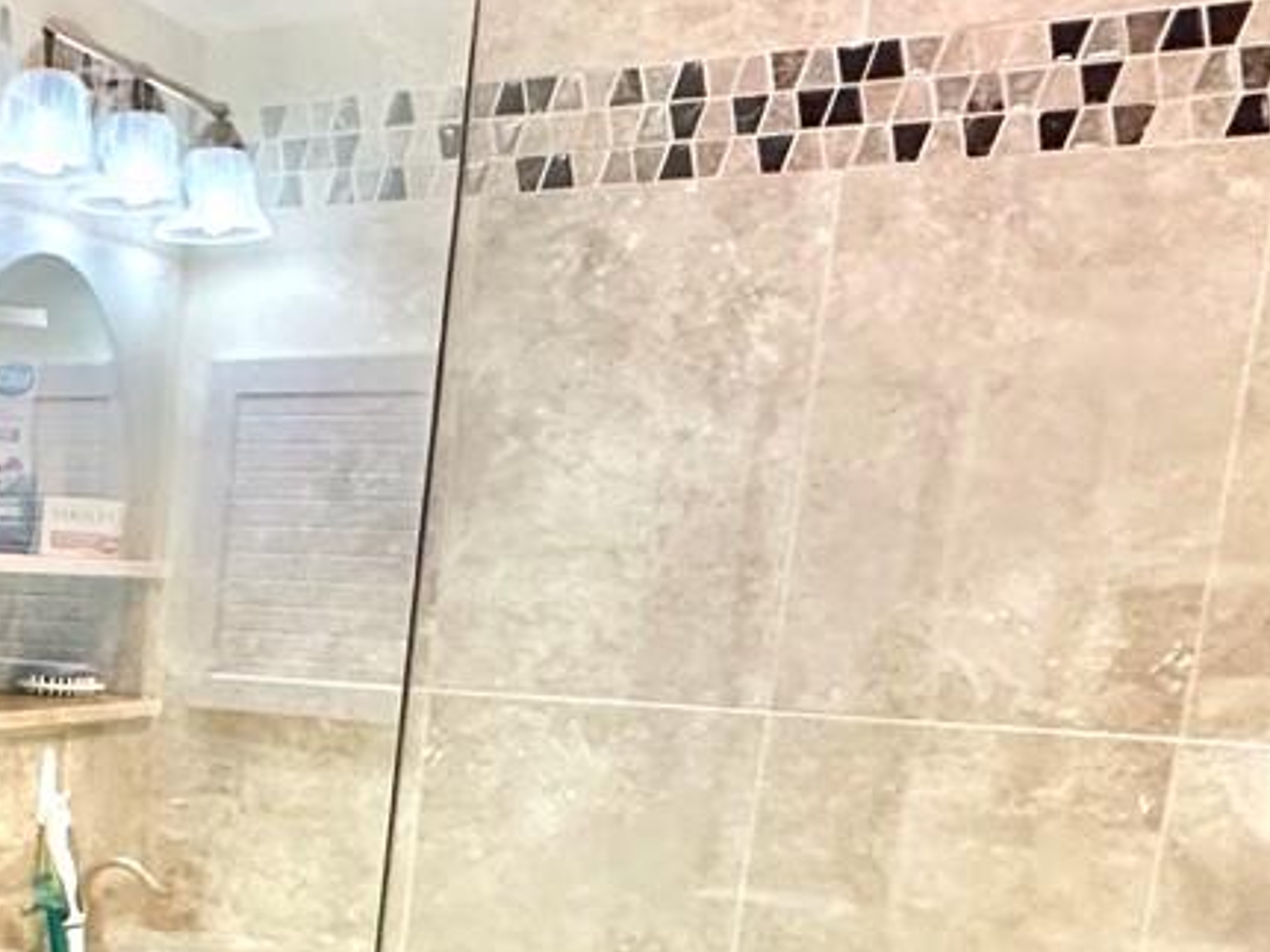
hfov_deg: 32.0
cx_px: -165
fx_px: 1907
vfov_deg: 26.5
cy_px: 955
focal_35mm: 52
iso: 250
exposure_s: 1/120
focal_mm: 2.22
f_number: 2.2
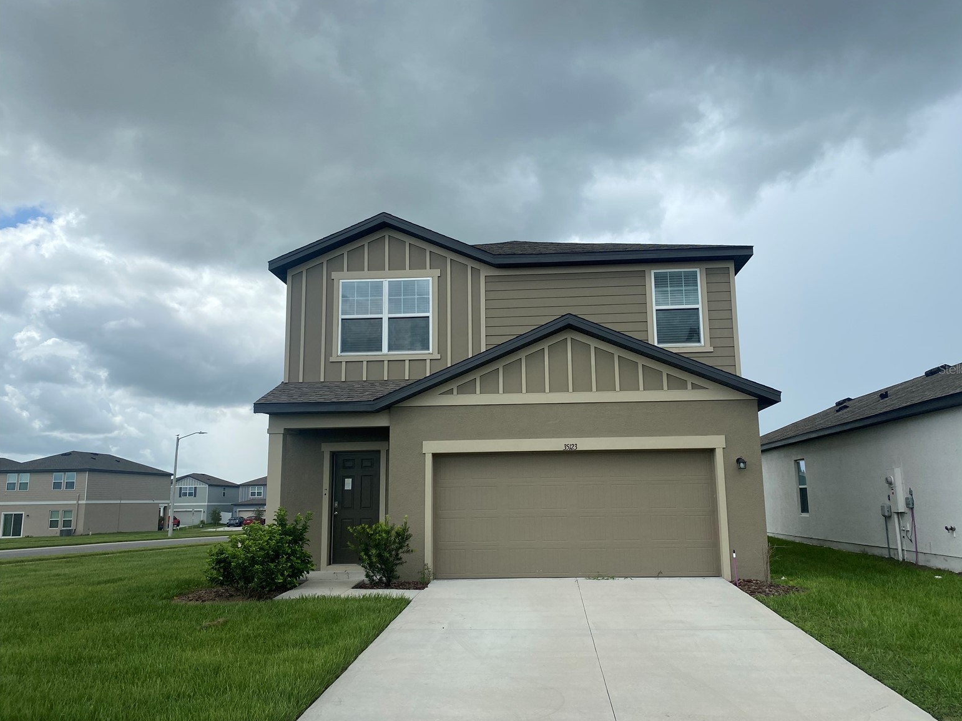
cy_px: 369
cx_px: 498
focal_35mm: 27
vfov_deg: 51.4
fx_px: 750
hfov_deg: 65.3
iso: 32
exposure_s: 1/2817
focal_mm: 4.25
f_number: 1.8
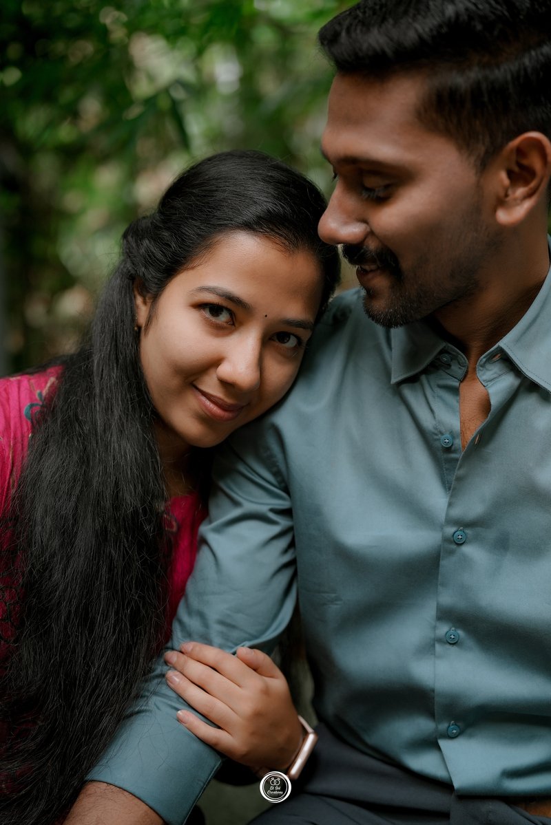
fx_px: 1147
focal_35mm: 50
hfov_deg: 27.0
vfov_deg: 39.6
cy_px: 412
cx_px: 276
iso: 250
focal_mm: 50
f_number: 2.2
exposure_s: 1/250
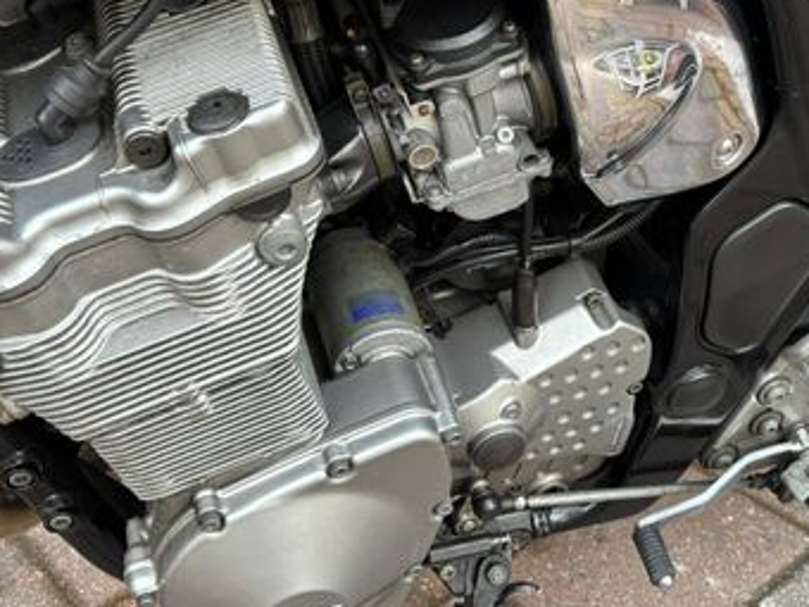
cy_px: 231
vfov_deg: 29.6
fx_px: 1145
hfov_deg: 38.8
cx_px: 474
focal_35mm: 49
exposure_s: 1/65
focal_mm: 5.96
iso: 125
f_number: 1.6
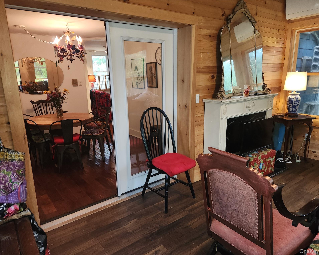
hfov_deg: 70.3
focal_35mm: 24
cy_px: 127
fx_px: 227
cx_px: 163
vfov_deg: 58.8
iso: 100
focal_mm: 5.4
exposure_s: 1/24
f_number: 1.8
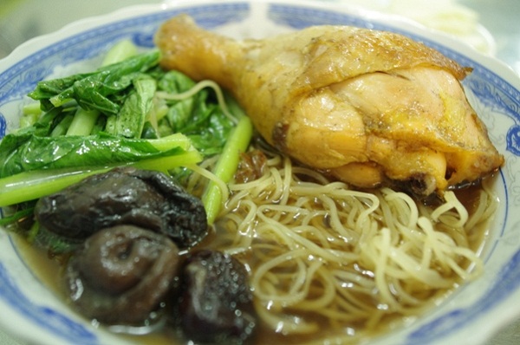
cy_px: 172
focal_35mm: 42
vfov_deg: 31.8
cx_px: 260
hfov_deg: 46.5
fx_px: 606
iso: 1600
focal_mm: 28.13
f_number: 4
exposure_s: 1/15
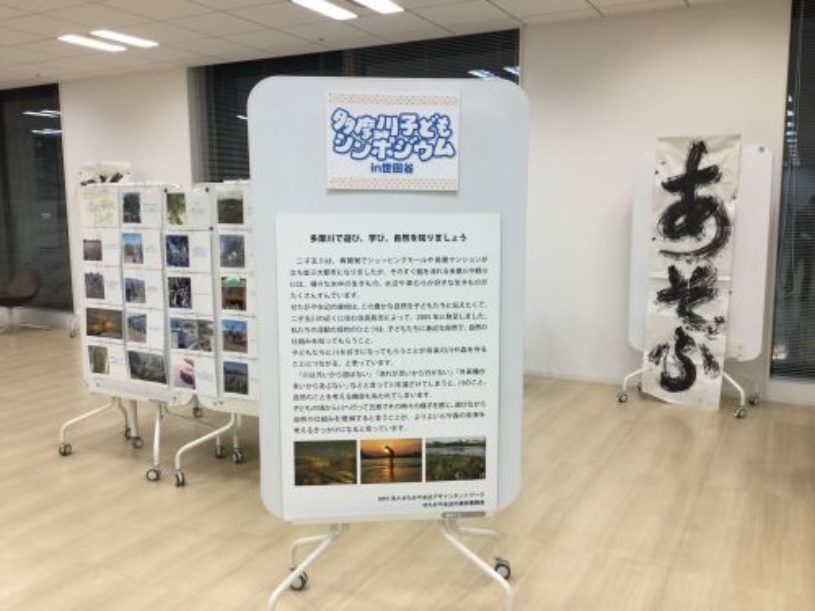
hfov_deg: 58.4
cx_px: 408
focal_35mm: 31
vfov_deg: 45.4
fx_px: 730
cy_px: 306
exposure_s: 1/30
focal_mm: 3.3
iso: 32
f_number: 2.4
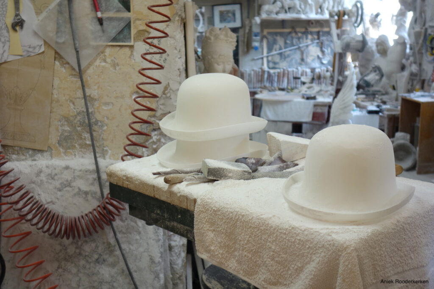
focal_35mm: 49
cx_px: 217
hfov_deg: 40.3
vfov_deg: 27.5
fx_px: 591
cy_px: 144
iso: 125
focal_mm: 18.23
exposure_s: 1/80
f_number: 3.2
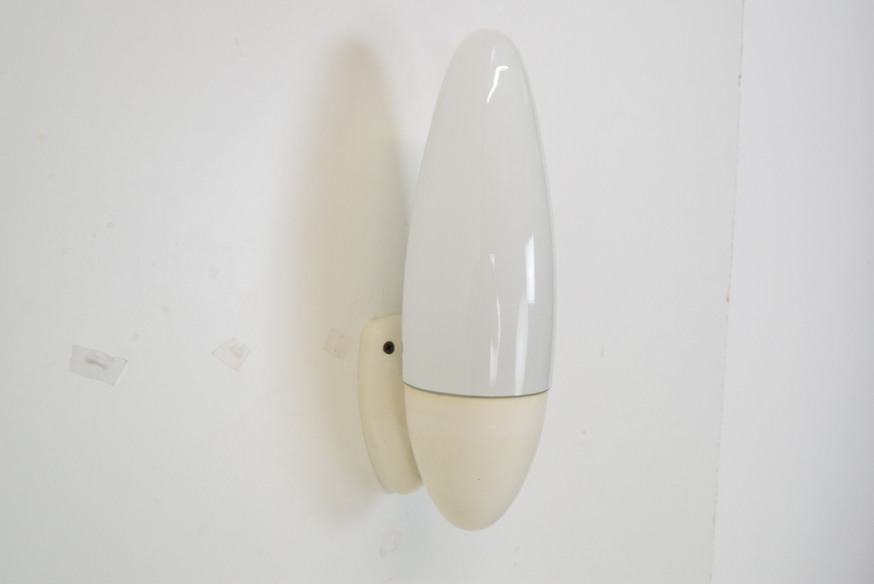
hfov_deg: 61.9
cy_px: 292
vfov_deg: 43.7
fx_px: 729
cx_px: 437
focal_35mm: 30
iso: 1600
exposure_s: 1/200
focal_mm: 20
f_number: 7.1
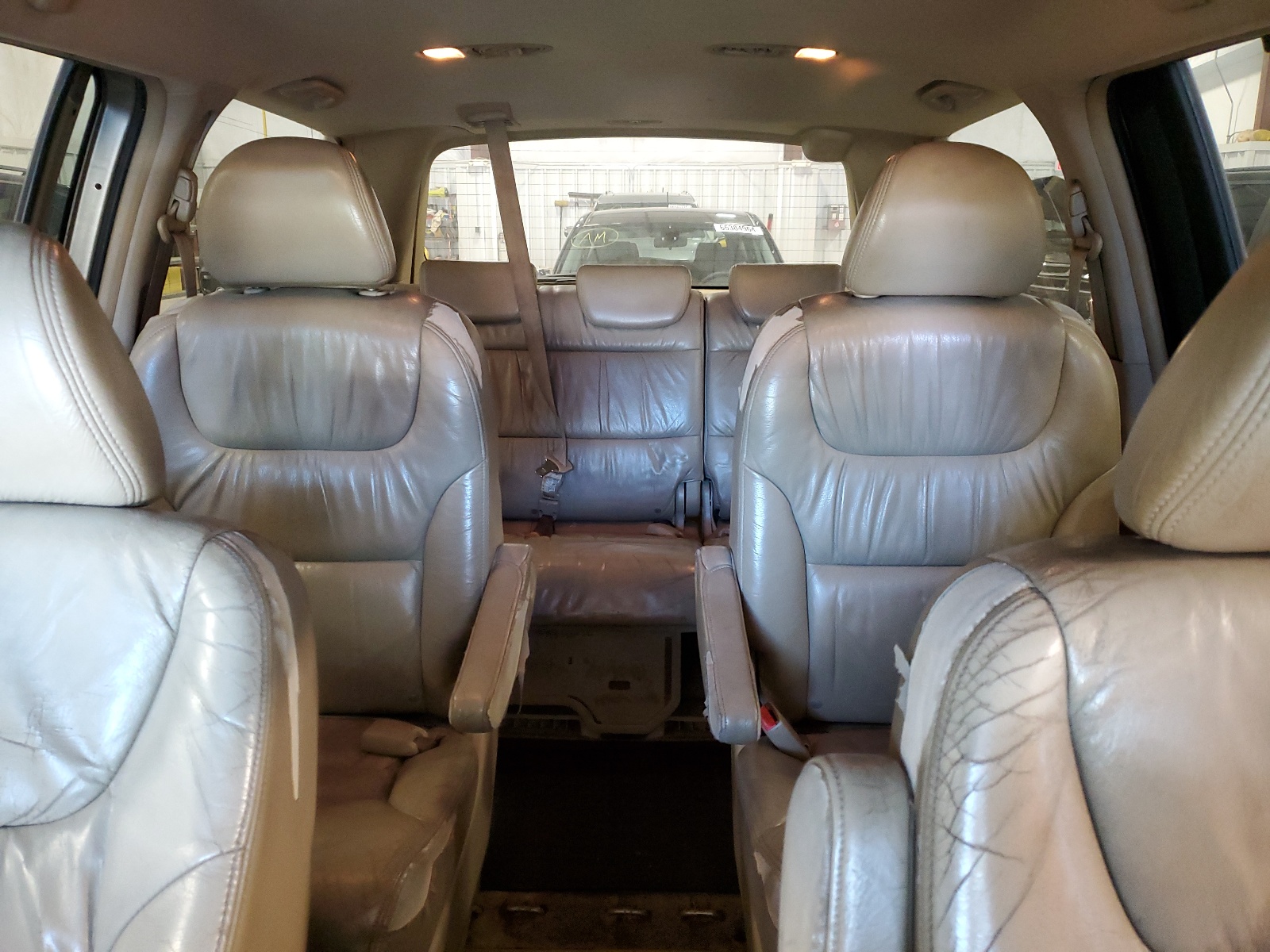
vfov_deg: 53.1
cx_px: 635
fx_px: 954
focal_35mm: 26
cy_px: 476
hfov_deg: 67.3
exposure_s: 1/20
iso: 300
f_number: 1.5
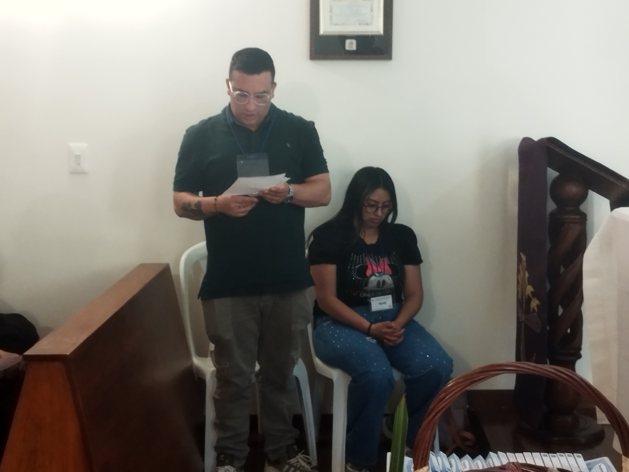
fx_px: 436
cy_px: 236
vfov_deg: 56.8
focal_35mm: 24
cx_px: 314
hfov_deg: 71.6
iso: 1300
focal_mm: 5.89
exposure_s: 1/24
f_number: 1.89
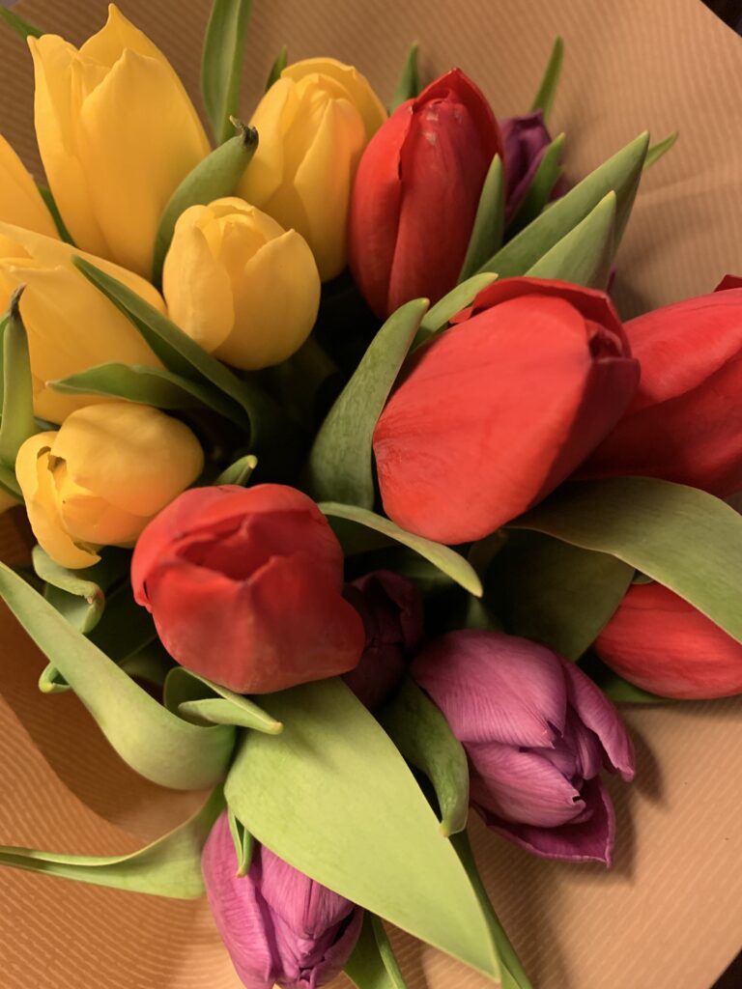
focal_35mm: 26
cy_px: 494
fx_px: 743
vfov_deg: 67.3
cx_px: 371
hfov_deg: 53.1
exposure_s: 1/25
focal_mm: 4.25
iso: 320
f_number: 1.8
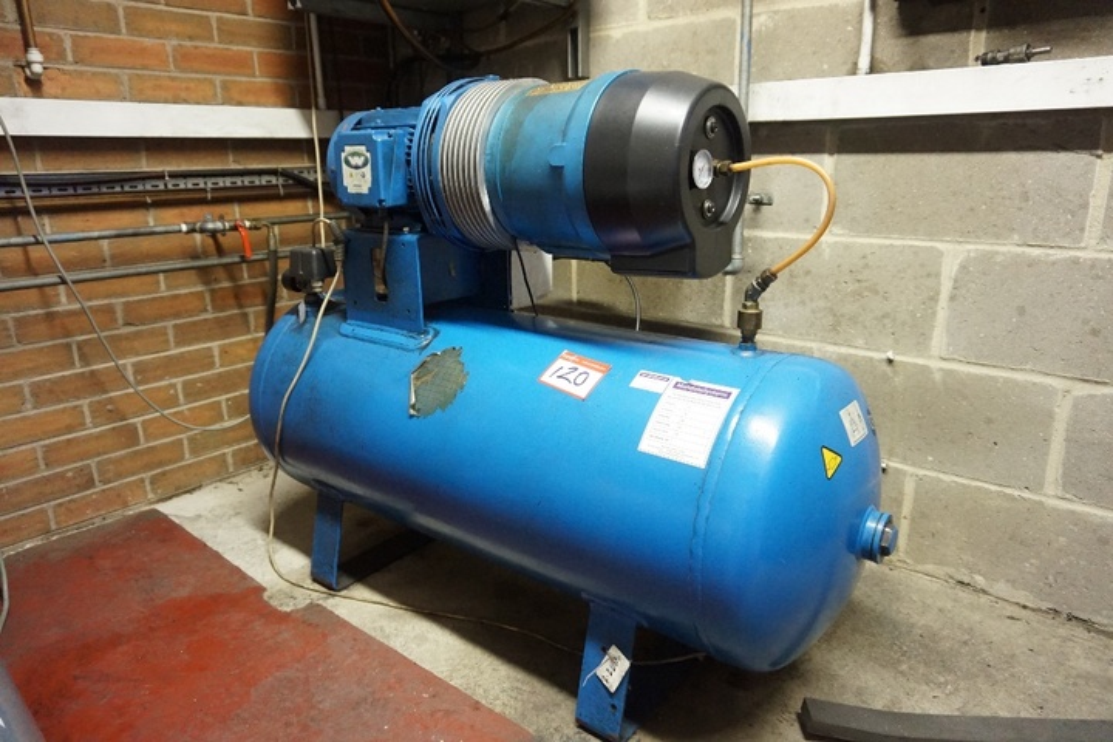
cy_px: 371
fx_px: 742
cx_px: 556
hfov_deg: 73.7
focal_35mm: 24
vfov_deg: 53.1
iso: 3200
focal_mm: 16
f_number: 3.5
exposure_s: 1/40
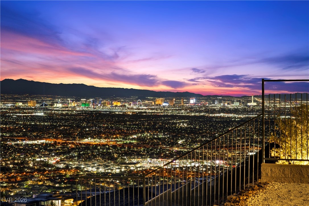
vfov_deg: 18.2
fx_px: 644
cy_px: 103
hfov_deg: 27.0
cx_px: 154
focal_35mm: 75
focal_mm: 75
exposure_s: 30
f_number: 13
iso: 800
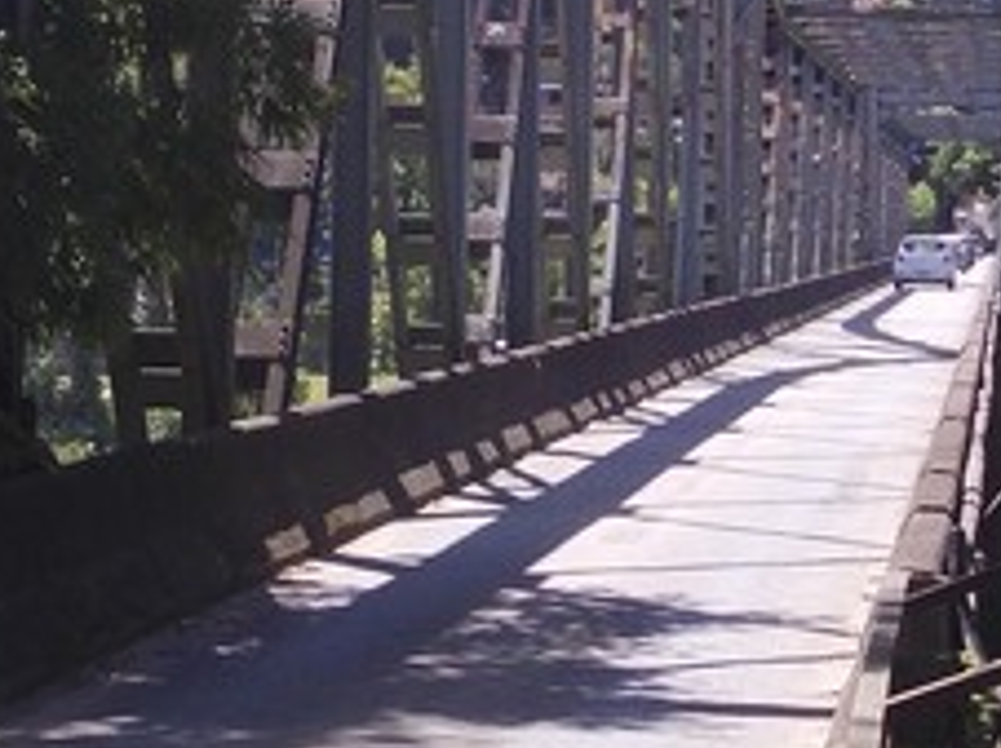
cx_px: 602
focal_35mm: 173
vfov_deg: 8.6
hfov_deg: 11.4
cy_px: 186
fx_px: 4997
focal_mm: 7.2
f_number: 3.6
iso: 80
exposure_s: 1/400
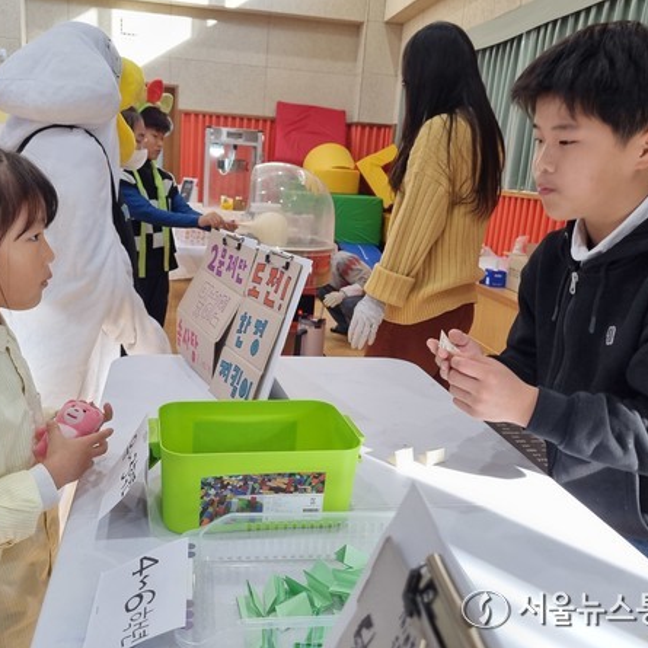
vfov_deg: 52.5
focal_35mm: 31
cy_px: 325
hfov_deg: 52.4
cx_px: 280
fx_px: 657
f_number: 1.8
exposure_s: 1/120
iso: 100
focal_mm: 5.4
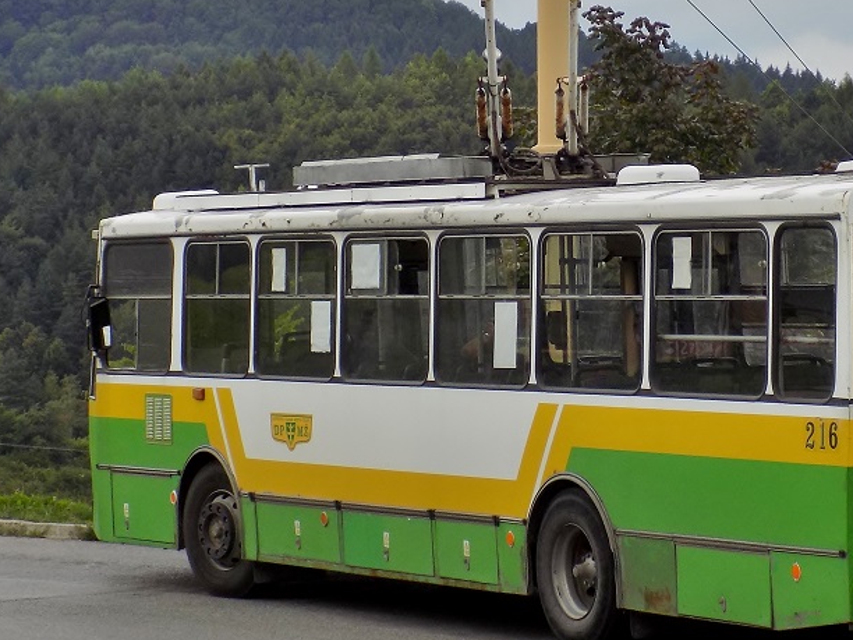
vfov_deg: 9.7
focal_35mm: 153
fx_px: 3770
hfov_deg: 12.9
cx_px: 542
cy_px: 194
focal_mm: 13.9
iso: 80
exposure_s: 1/400
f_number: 4.3
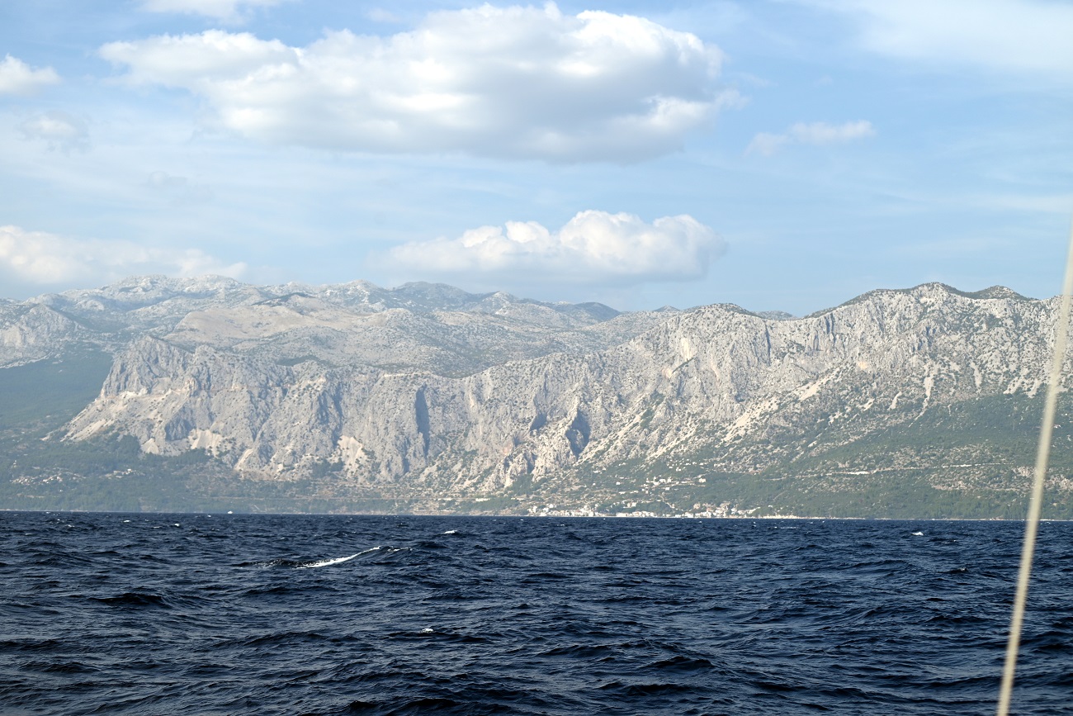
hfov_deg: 28.8
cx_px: 536
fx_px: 2086
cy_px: 358
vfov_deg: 19.5
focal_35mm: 70
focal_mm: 70
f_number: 6.3
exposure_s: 1/640
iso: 100
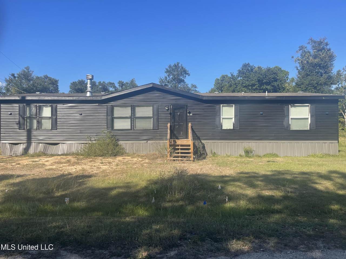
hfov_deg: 69.4
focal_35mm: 25
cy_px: 130
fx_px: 250
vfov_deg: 54.9
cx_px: 173
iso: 32
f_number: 1.6
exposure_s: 1/2123
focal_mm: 5.1
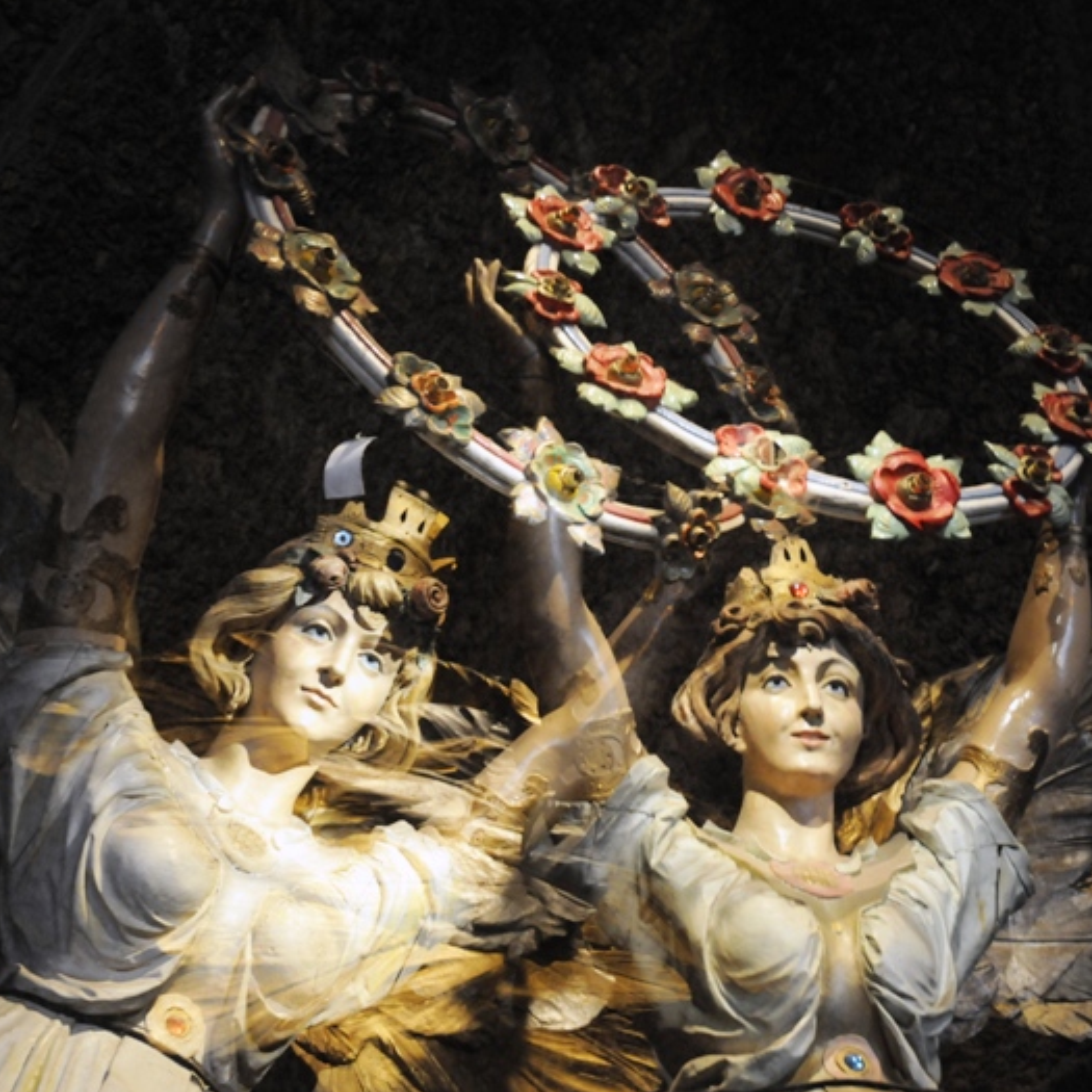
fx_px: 2356
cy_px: 550
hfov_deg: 26.0
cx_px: 666
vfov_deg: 26.1
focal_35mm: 66
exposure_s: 1/30
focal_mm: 34
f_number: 4
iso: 1600
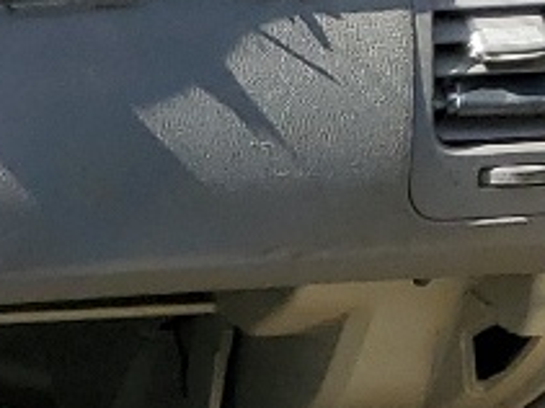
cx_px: -1031
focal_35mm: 197
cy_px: 1170
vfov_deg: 6.9
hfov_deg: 8.6
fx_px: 3100
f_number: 1.5
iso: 50
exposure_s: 1/400
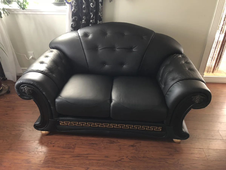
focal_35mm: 28
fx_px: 183
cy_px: 85
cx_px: 113
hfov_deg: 63.4
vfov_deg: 49.7
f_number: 1.8
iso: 100
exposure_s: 1/4
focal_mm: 3.99
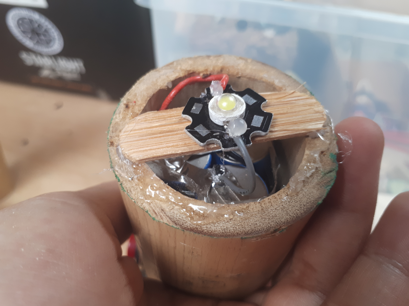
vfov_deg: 51.4
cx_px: 204
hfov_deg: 65.3
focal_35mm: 27
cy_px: 153
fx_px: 319
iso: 80
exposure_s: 1/33
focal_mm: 3.6
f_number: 1.9
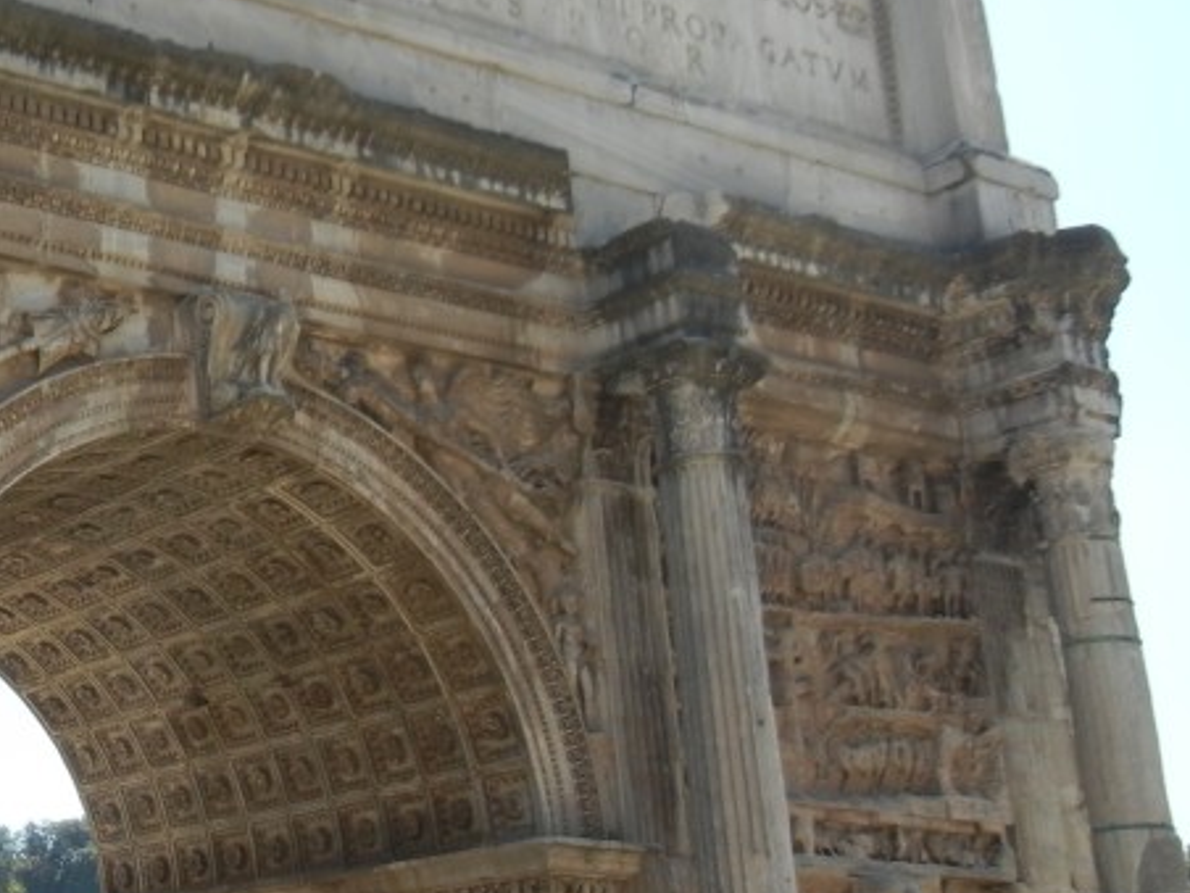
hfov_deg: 26.3
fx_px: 2338
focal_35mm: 68
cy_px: 421
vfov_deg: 21.6
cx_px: -132
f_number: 3.5
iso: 160
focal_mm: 5.4
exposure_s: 1/806
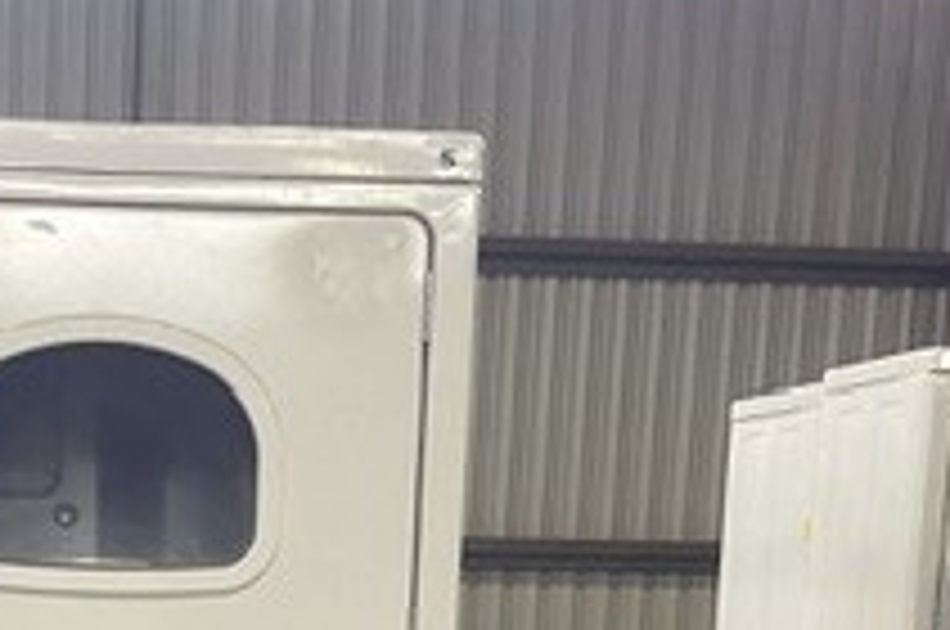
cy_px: 1040
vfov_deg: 12.9
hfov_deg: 20.5
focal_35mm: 98
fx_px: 2582
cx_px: 149
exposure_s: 1/60
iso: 200
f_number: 2.4
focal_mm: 3.3
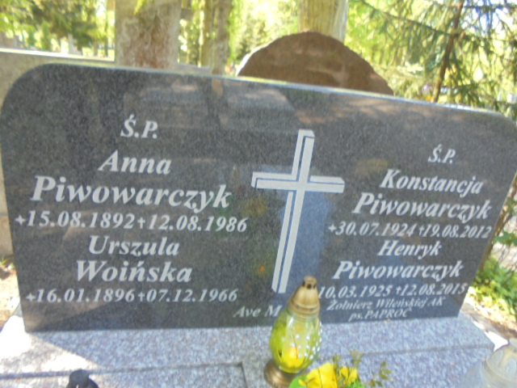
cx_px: 258
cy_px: 194
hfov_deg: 67.3
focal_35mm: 26
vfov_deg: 53.1
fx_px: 388
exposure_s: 1/30
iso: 100
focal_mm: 4.6
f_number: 3.5
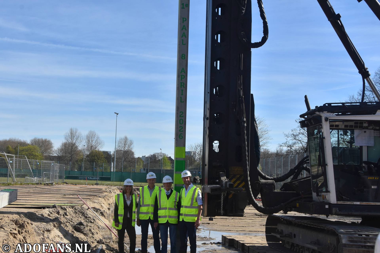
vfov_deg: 28.9
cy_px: 126
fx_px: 491
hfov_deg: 42.3
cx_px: 190
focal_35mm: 46
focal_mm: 31
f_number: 10
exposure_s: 1/800
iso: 400
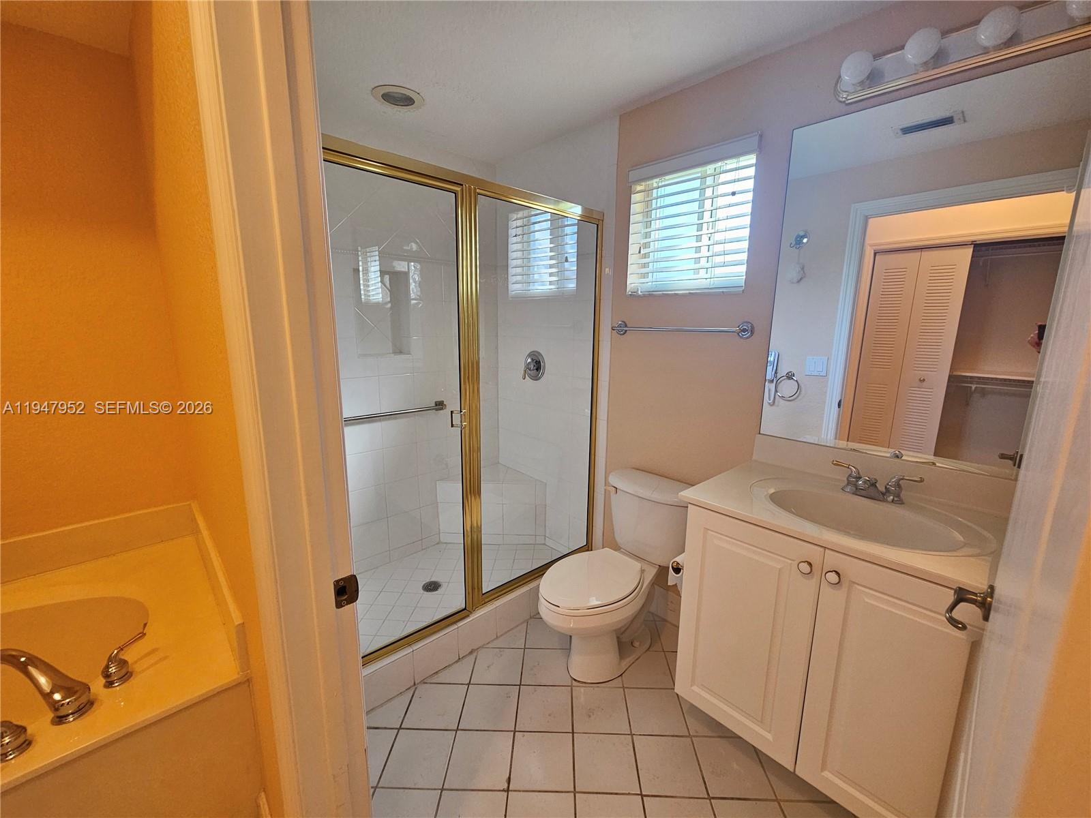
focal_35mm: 13
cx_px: 546
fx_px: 410
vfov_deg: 89.9
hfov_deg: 106.2
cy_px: 409
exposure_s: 1/60
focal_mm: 2.2
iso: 200
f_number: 2.2
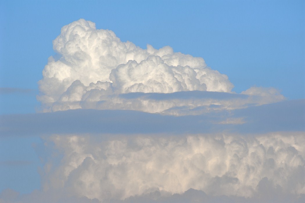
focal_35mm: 300
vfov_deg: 4.6
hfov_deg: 6.9
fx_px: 2540
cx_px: 152
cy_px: 102
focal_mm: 300
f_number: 11
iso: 200
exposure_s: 1/500
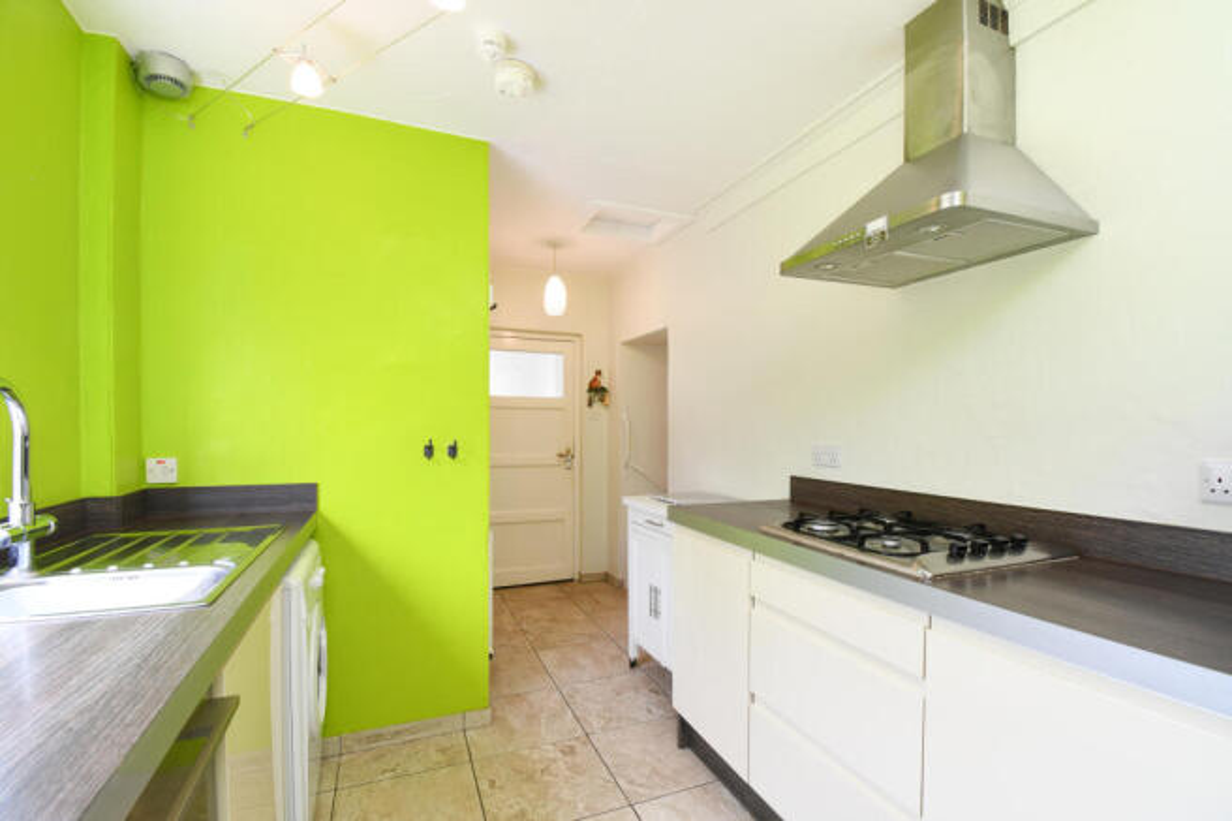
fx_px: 513
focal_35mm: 15
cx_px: 616
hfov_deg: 100.4
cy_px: 410
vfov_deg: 77.3
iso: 320
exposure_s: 1/10
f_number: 9
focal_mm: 10
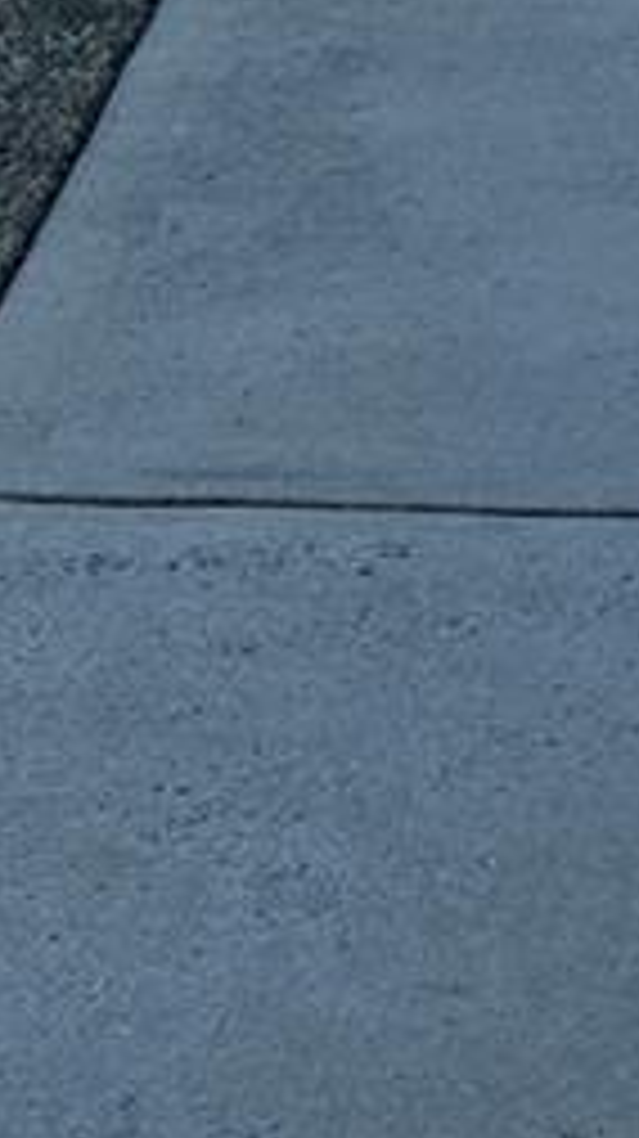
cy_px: -1259
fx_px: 4797
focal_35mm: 159
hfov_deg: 7.4
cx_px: 1215
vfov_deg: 11.8
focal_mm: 6.86
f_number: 1.78
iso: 80
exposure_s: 1/2353
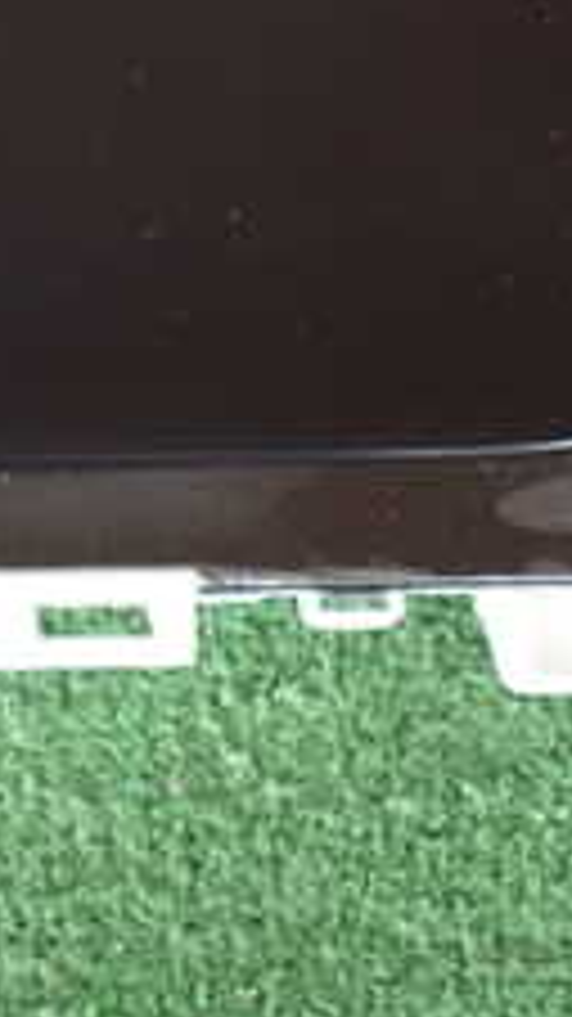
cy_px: 171
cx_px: -117
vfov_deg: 25.7
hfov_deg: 14.4
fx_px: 2186
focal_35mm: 81
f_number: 2.2
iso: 640
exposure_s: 1/30
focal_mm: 5.05
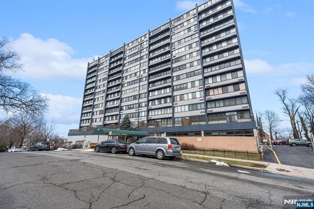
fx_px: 140
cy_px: 104
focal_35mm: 16
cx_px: 157
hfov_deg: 96.8
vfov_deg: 73.7
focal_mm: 16
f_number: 8
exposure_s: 1/200
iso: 100
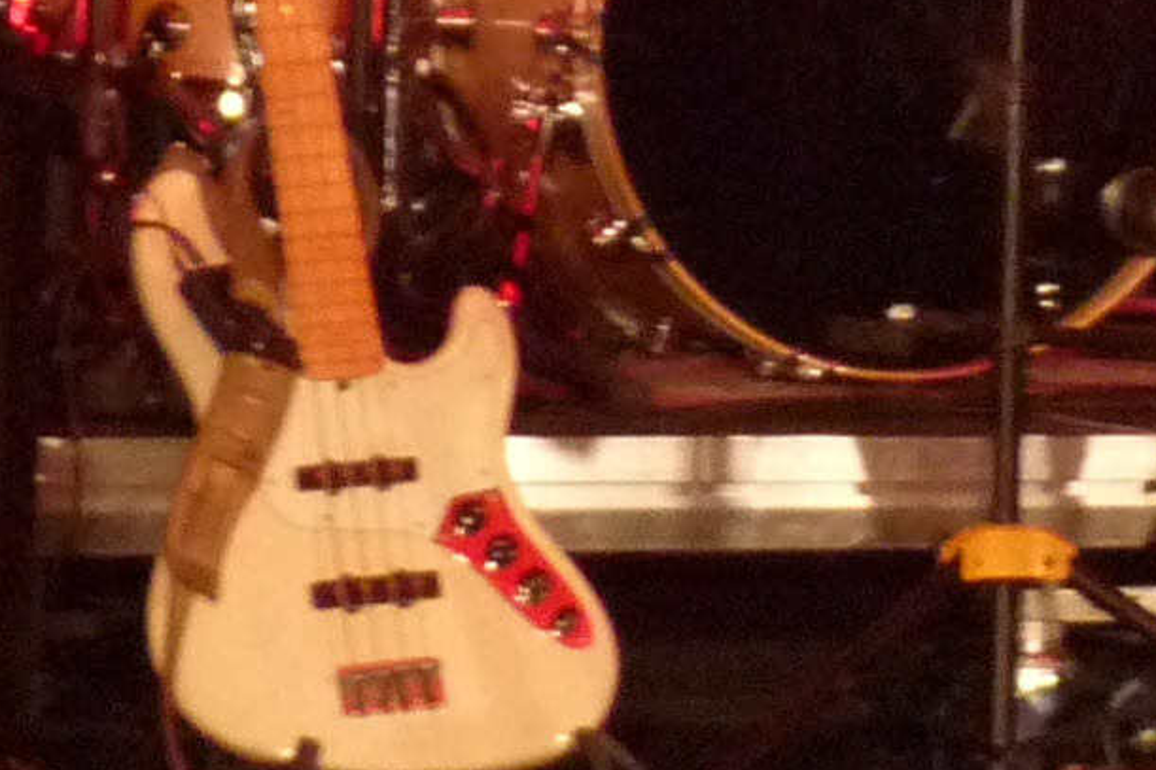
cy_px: -692
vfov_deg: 5.1
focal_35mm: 267
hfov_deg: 7.6
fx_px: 8571
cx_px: 1650
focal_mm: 7.6
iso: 400
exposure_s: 1/8
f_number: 3
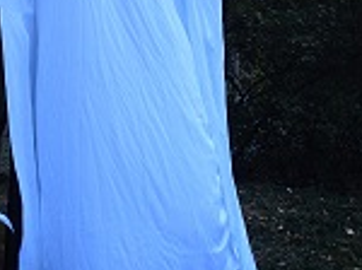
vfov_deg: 22.3
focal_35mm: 63
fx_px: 658
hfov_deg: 30.4
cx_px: 103
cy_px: -5
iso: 100
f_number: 2.8
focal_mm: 4.5
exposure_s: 1/100
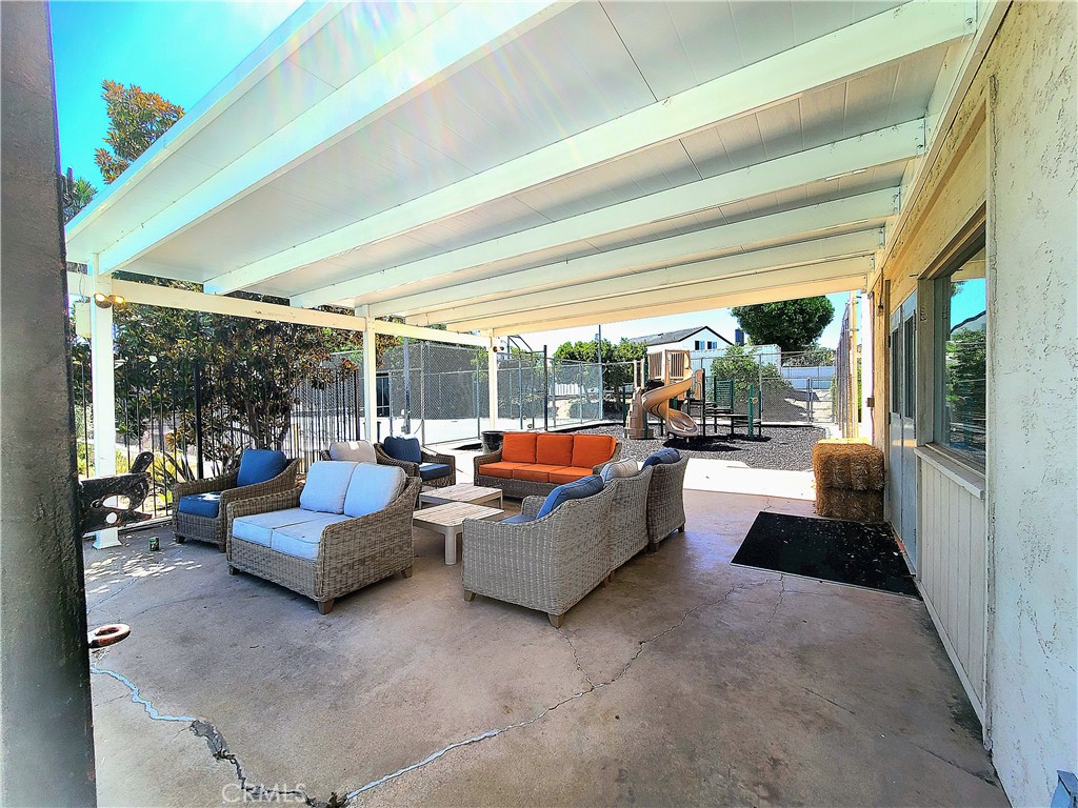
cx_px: 539
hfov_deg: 106.2
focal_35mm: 13
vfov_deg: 89.9
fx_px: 405
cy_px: 404
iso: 50
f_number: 2.2
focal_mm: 2.2
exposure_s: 1/769
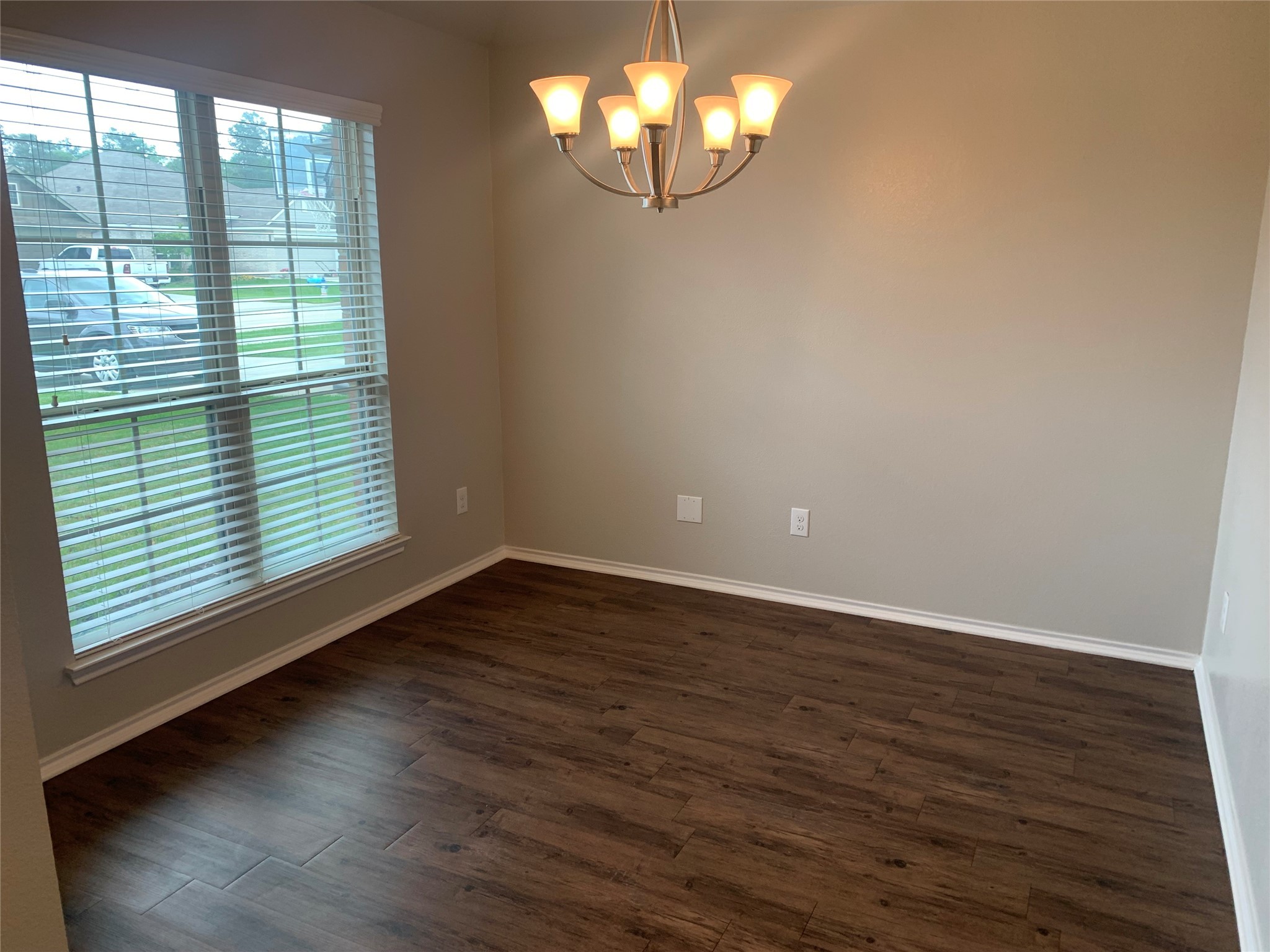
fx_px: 954
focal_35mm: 26
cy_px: 476
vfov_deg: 53.1
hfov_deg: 67.3
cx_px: 635
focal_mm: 4.25
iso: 50
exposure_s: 1/60
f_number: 1.8
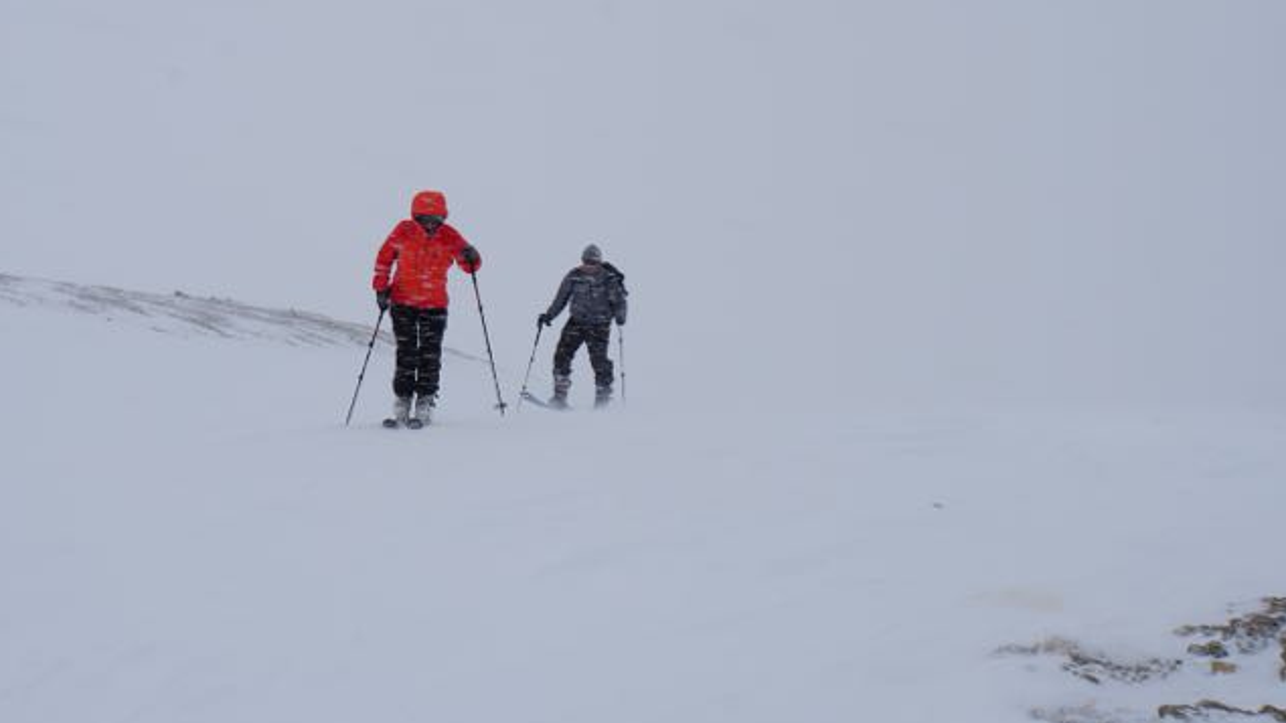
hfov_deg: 35.7
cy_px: 326
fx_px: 1996
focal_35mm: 59
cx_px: 642
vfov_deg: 20.5
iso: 100
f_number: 11
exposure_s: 1/250
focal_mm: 37
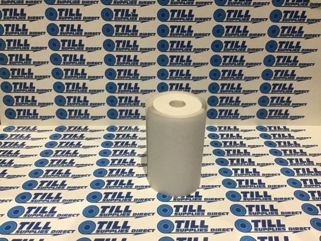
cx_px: 160
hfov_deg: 58.4
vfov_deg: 45.4
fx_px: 287
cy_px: 120
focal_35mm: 31
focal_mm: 3.3
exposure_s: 1/33
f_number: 2.4
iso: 125
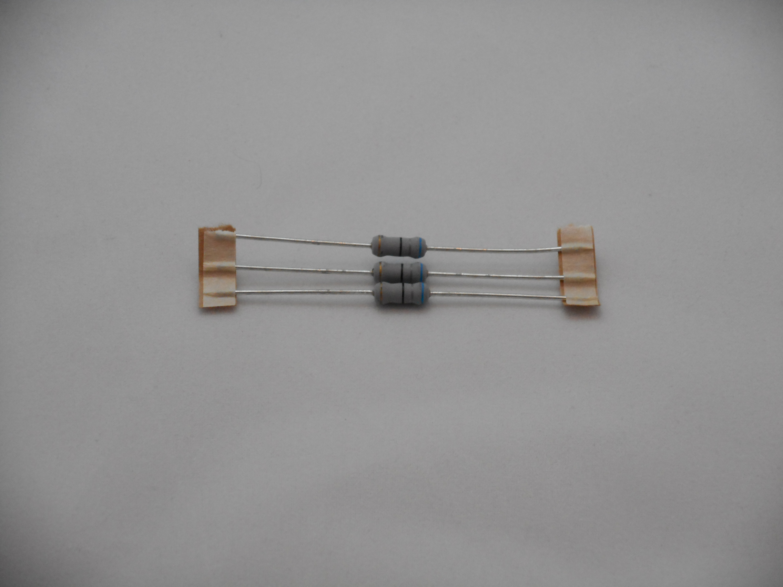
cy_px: 294
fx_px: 2646
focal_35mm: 117
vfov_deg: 12.7
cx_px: 392
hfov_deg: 16.8
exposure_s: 1/60
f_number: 5.9
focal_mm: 20.9
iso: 400
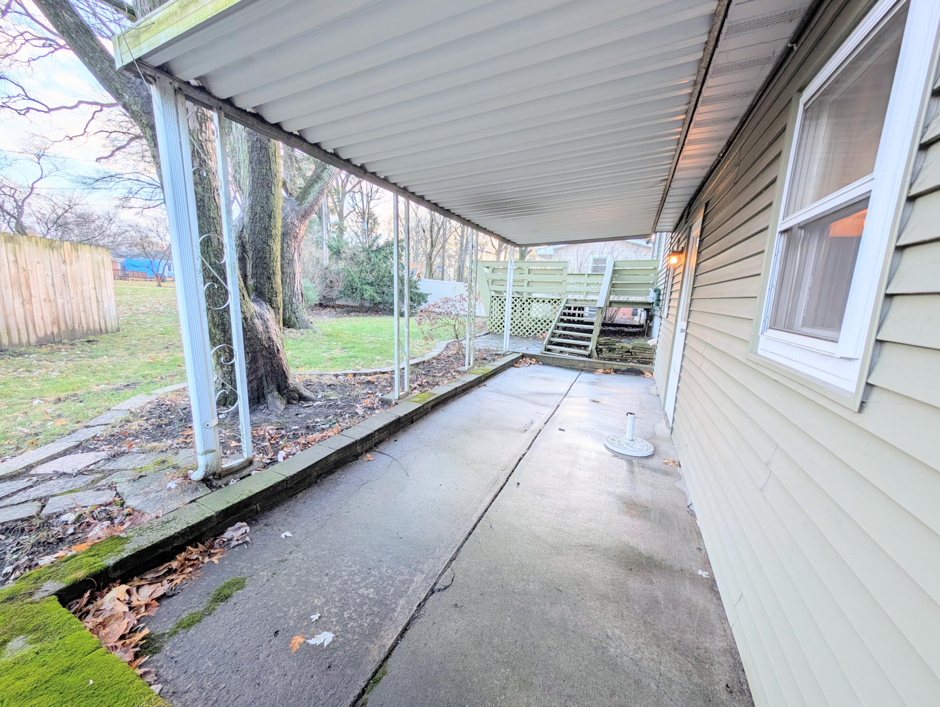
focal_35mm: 12
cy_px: 354
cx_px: 470
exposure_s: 1/155
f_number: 1.95
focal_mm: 2.23
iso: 38
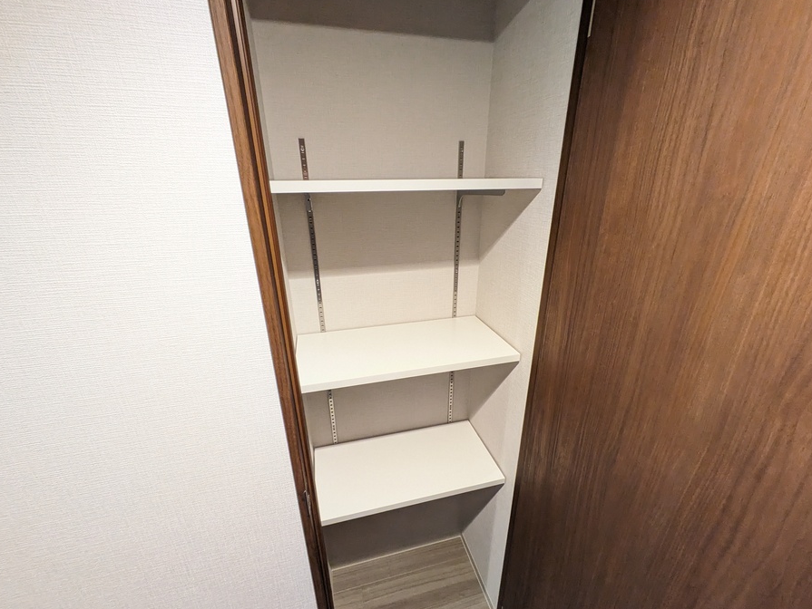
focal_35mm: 15
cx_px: 410
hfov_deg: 98.1
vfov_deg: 81.7
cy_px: 318
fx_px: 352
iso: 899
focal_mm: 1.83
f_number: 2.2
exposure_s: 1/40
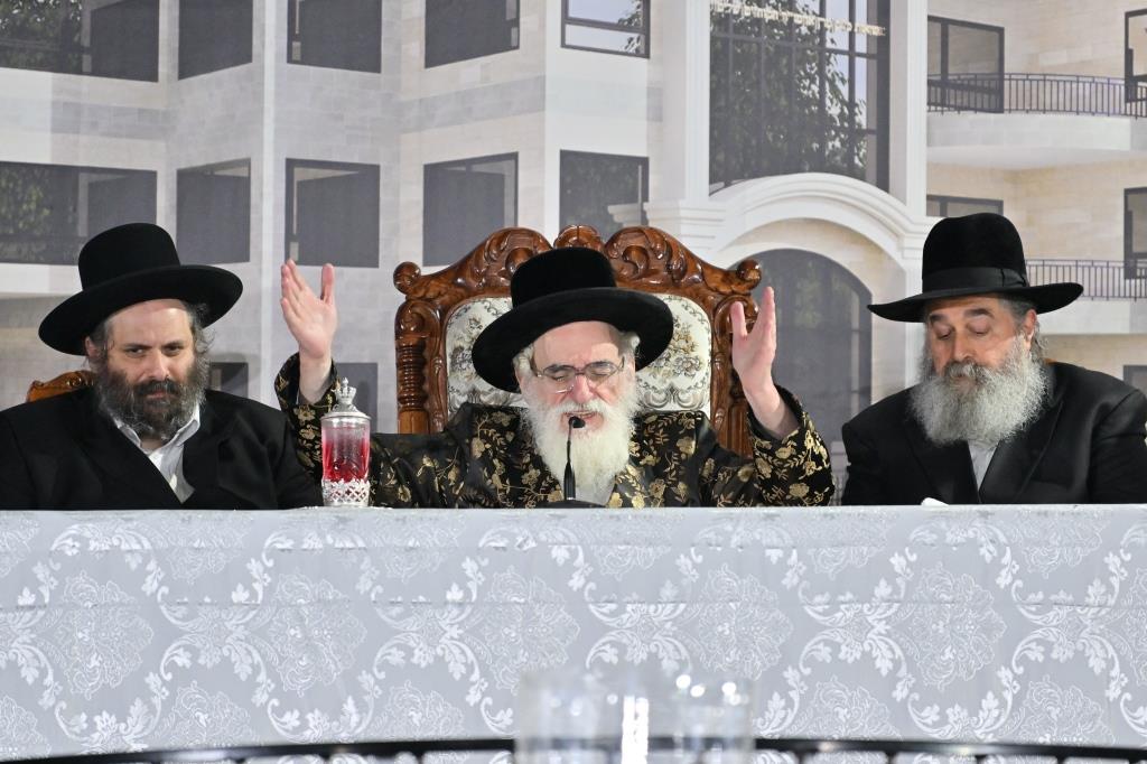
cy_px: 382
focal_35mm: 300
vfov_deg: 4.6
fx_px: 9555
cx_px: 574
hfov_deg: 6.9
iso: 1000
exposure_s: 1/125
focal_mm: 200
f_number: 2.8
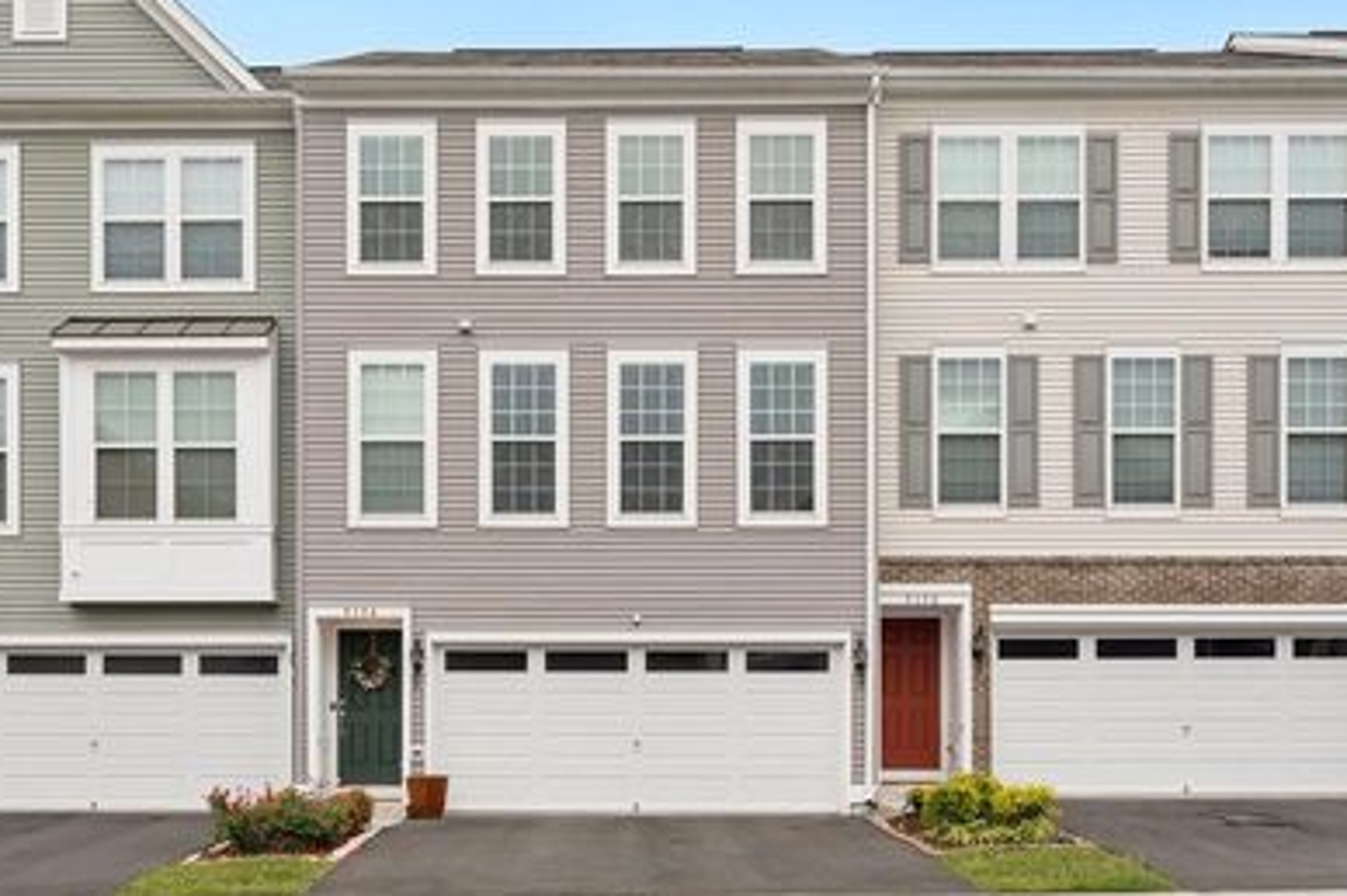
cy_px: 325
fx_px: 1495
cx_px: 594
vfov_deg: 33.1
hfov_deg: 48.4
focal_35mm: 40
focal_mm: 31
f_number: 9
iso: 100
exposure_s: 1/125
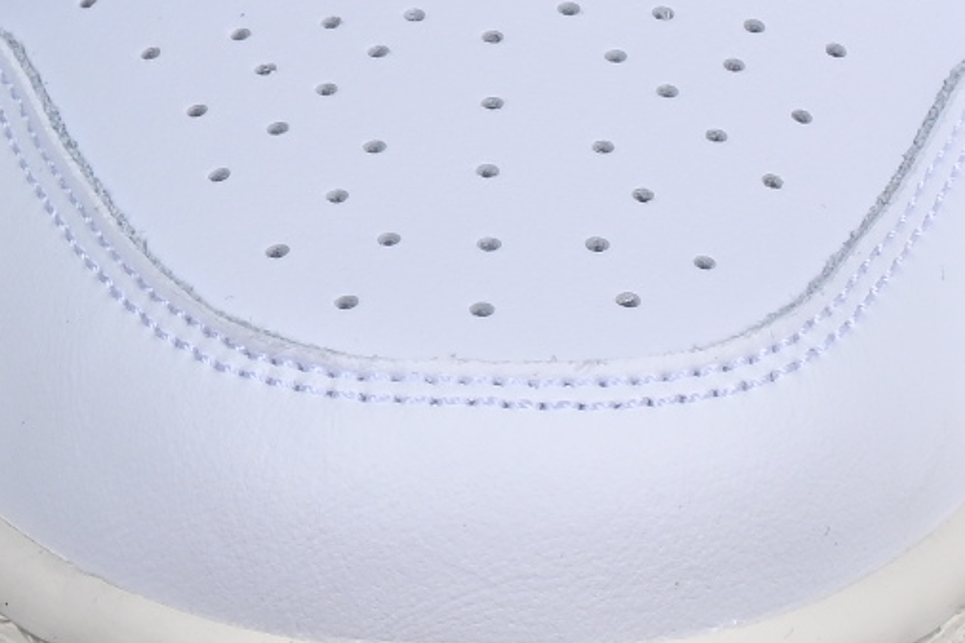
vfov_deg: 3.3
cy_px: -162
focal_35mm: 413
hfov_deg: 5.0
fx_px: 11066
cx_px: 1013
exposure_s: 1/80
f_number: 9
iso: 160
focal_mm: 50
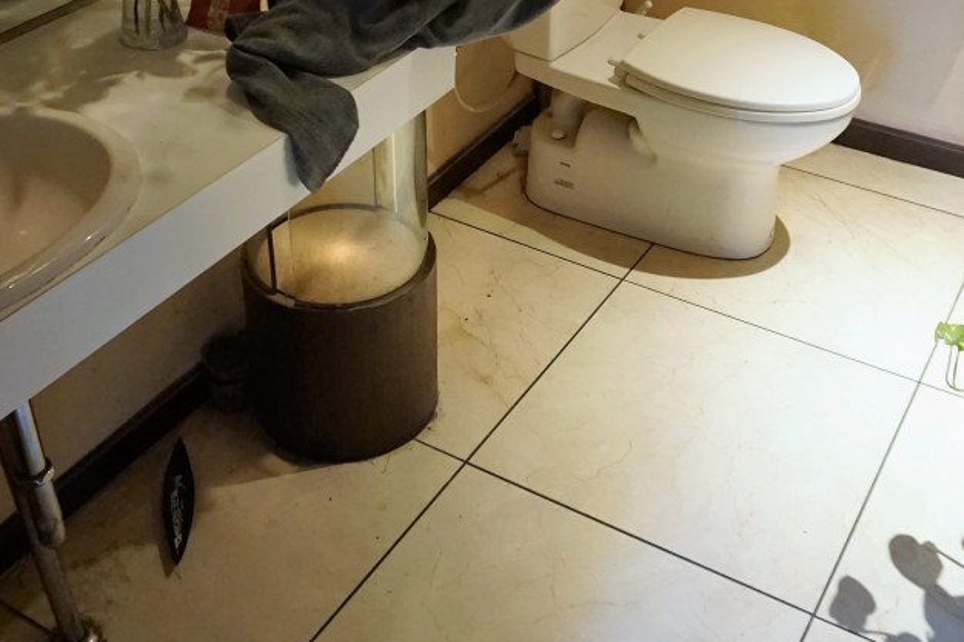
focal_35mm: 46
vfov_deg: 28.8
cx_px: 505
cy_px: 168
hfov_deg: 42.7
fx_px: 1231
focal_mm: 16
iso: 3200
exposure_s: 1/125
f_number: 3.5
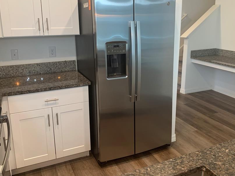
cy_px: 72
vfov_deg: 42.8
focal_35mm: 33
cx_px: 126
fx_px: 224
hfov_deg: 55.3
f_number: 1.8
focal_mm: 4.25
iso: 100
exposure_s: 1/60
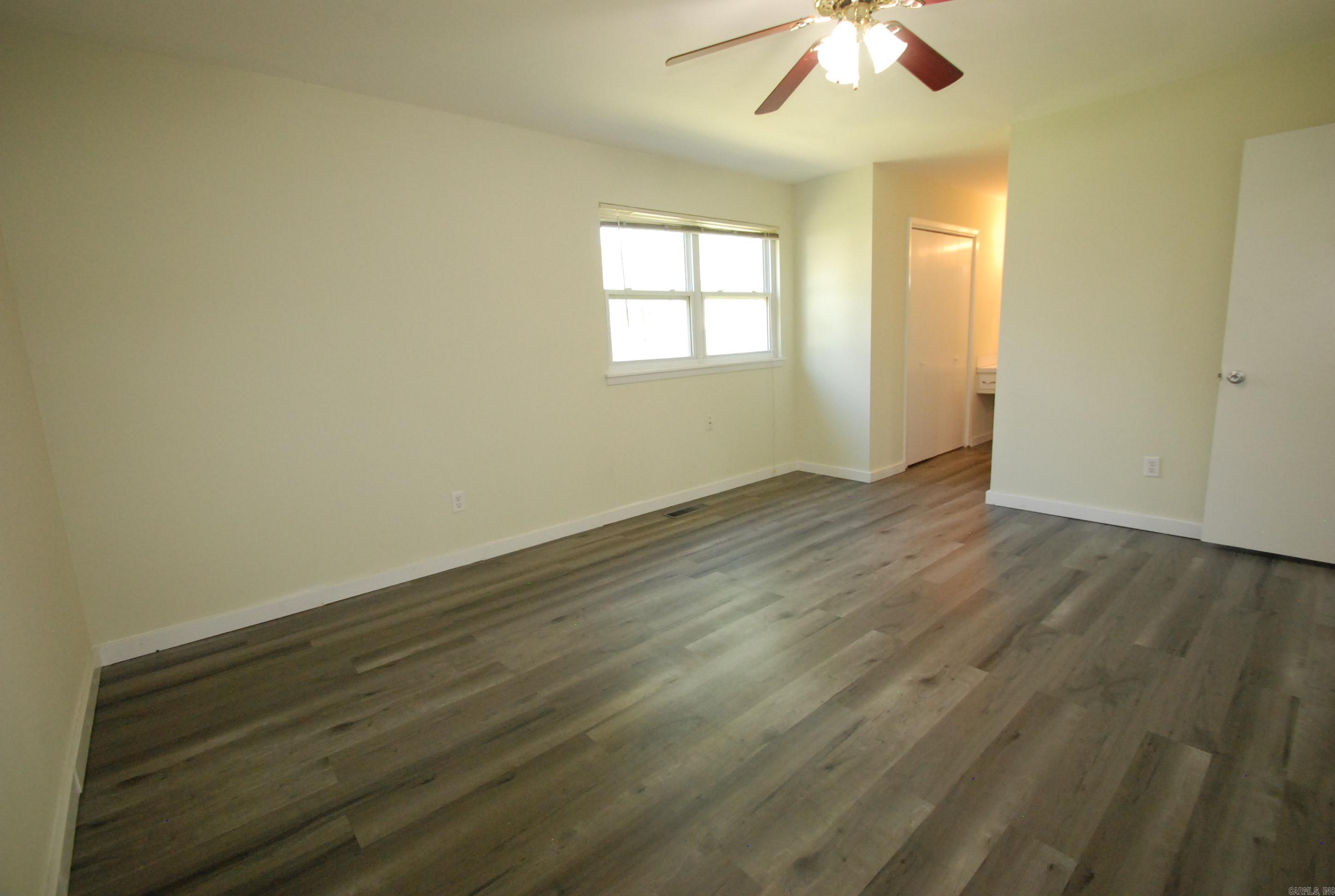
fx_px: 557
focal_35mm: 15
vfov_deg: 77.6
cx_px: 668
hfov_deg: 100.3
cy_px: 448
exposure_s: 1/100
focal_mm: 10
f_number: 5.6
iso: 1250
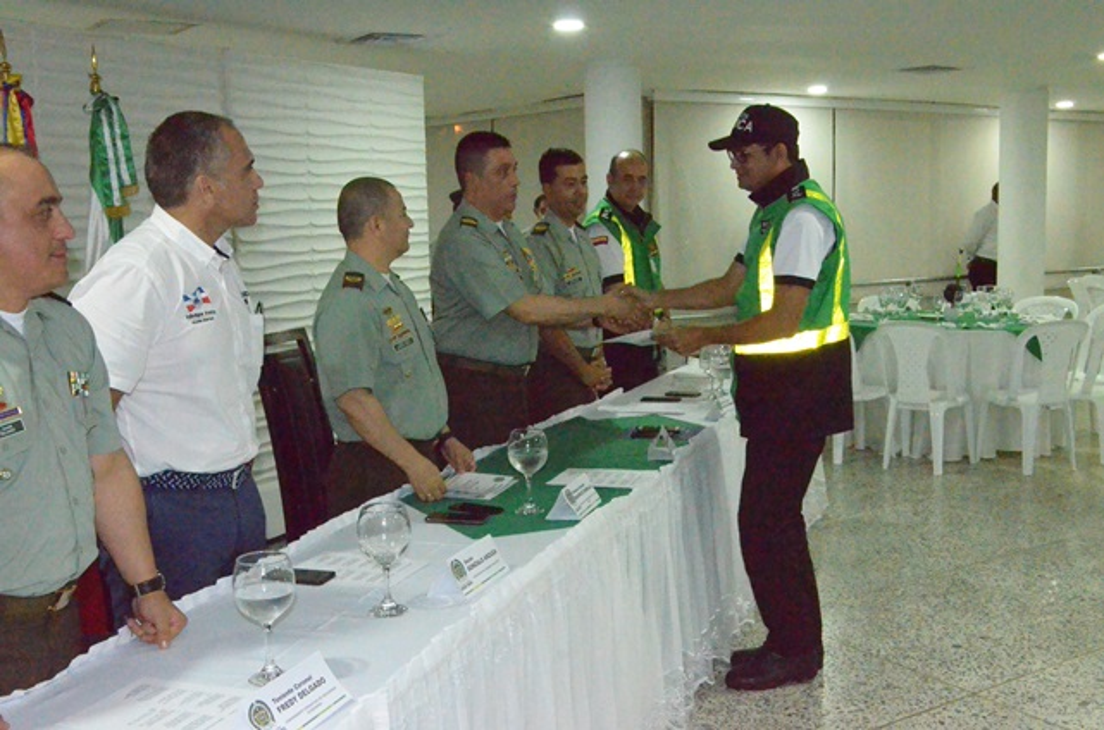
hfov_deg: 49.7
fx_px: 1193
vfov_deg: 34.0
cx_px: 552
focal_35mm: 39
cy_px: 365
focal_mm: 26
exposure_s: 1/100
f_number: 10
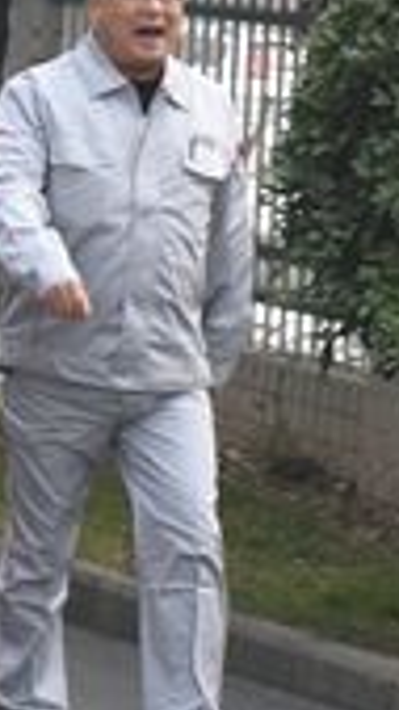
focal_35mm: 312
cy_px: 38
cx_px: -643
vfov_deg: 6.9
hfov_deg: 3.8
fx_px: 5871
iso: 1600
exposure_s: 1/200
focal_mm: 56
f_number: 7.1
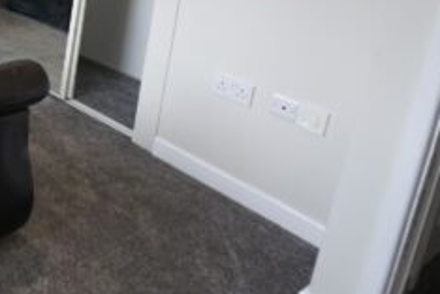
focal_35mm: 41
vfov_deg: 29.3
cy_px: -34
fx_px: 501
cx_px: -118
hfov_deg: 34.8
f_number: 8
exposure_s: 1/8
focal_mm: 16
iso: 200
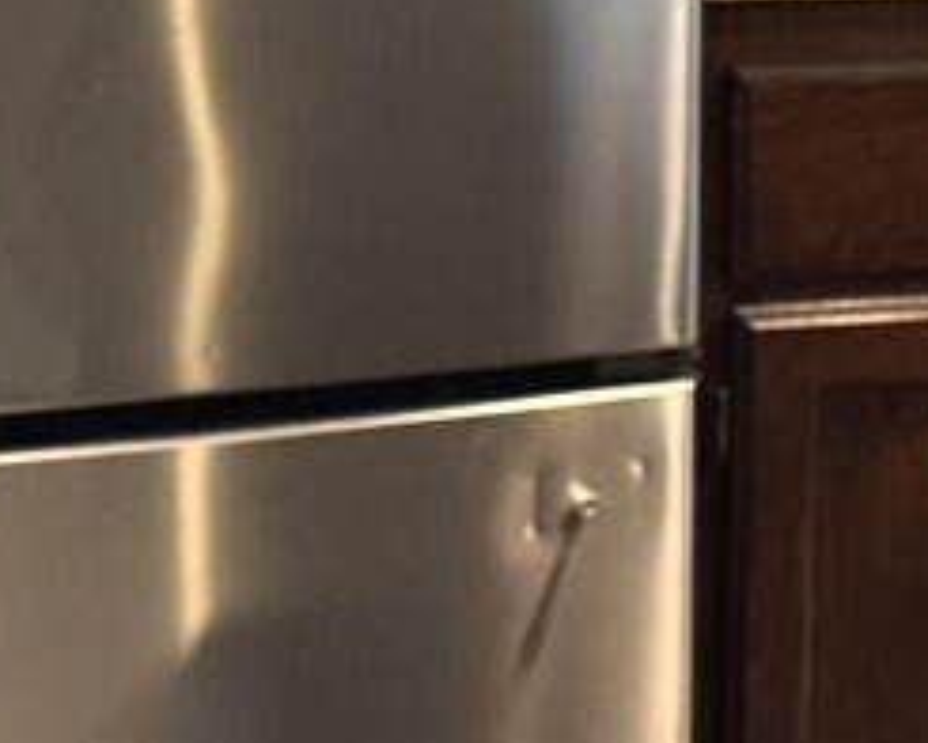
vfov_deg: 10.0
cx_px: 1526
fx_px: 4202
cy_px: -110
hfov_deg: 11.9
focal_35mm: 153
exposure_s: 1/120
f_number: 1.78
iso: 200
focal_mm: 6.76
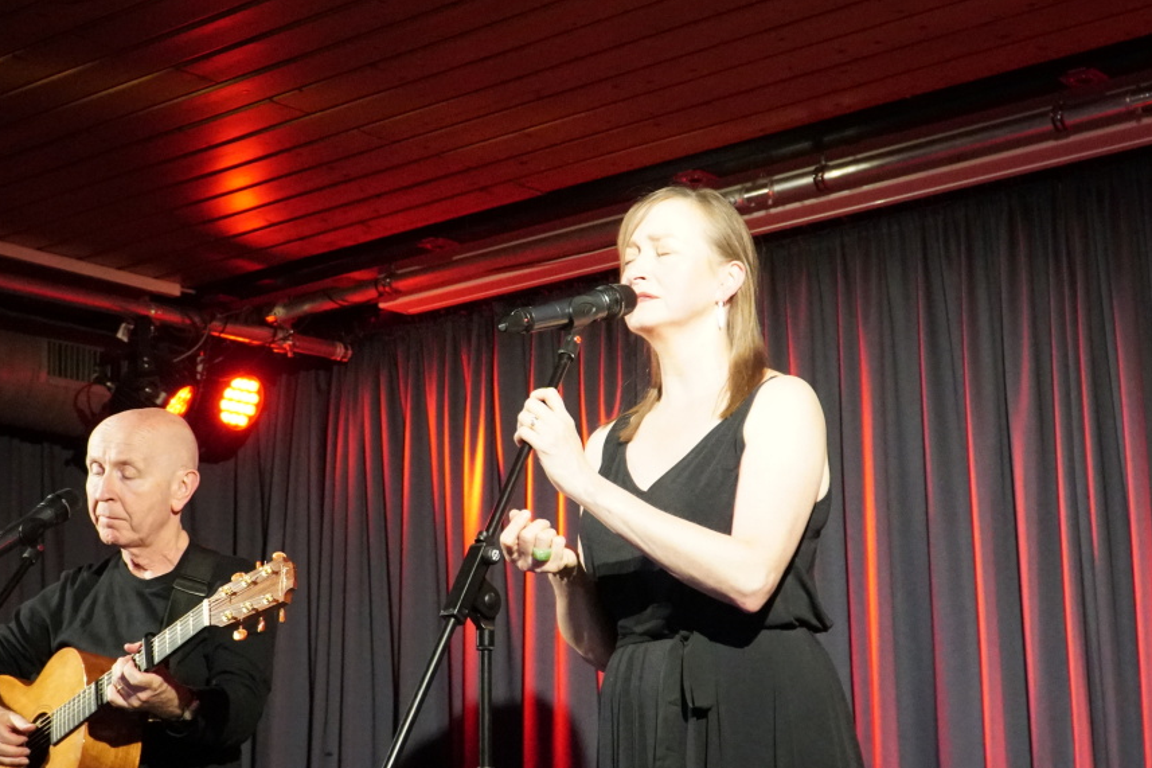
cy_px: 422
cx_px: 577
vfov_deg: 23.0
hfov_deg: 33.9
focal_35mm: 59
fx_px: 1888
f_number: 4
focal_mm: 26
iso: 6400
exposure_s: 1/160
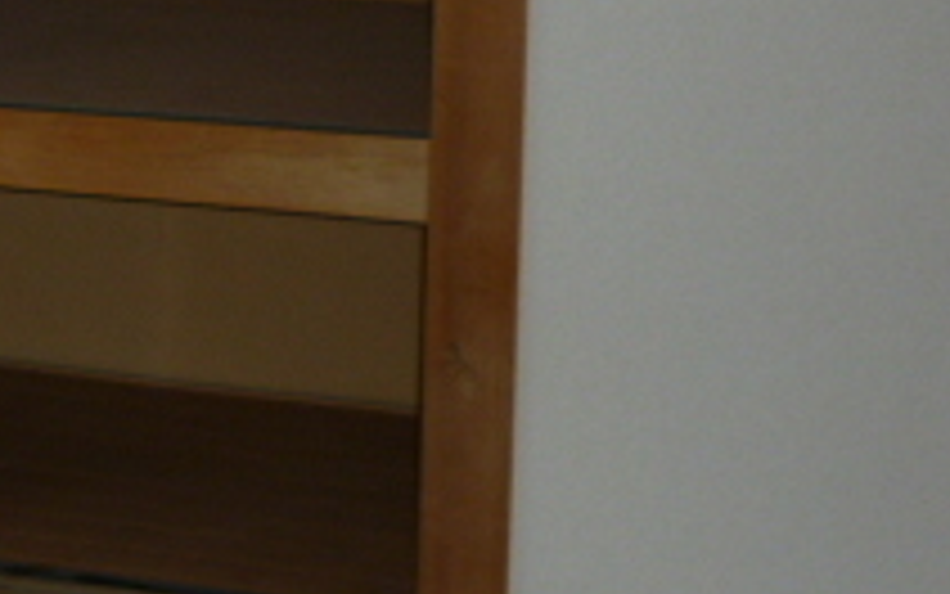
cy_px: -90
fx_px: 2745
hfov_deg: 17.7
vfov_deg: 12.1
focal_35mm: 106
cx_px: -455
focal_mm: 5.5
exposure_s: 1/30
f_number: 2.8
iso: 125
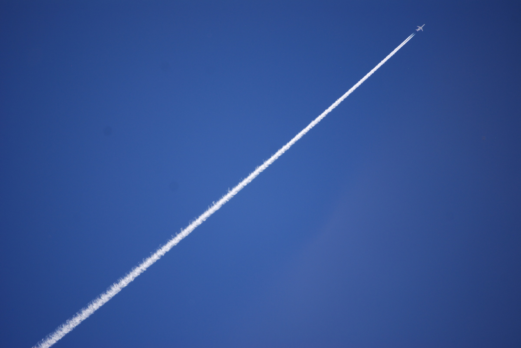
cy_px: 174
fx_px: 4346
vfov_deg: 4.6
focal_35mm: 300
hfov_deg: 6.9
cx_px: 260
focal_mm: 200
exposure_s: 1/800
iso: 125
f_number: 5.6
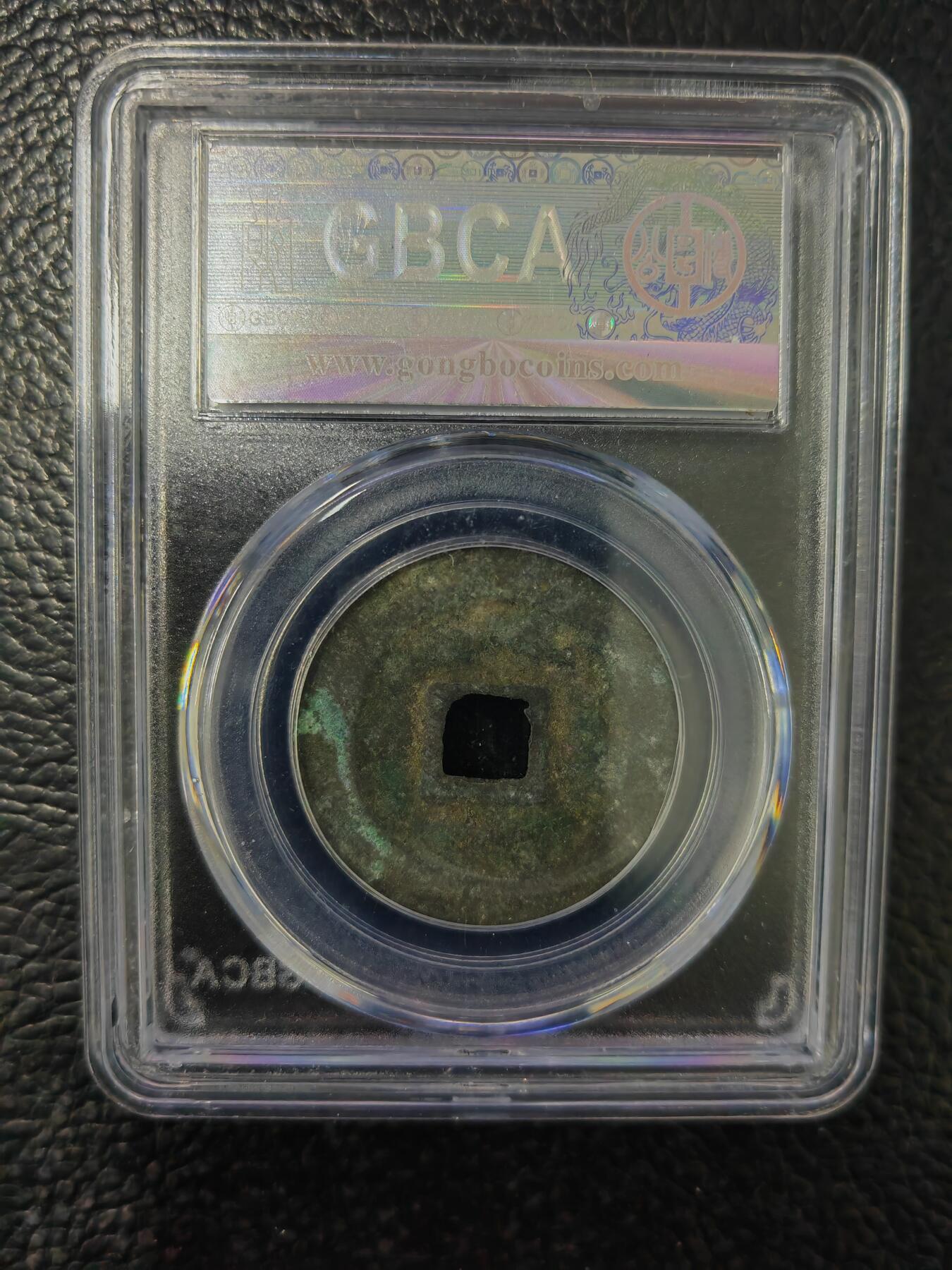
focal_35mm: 27
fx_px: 990
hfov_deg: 51.4
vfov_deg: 65.3
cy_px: 635
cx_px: 476
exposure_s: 1/100
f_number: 1.8
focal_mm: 5.53
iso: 800
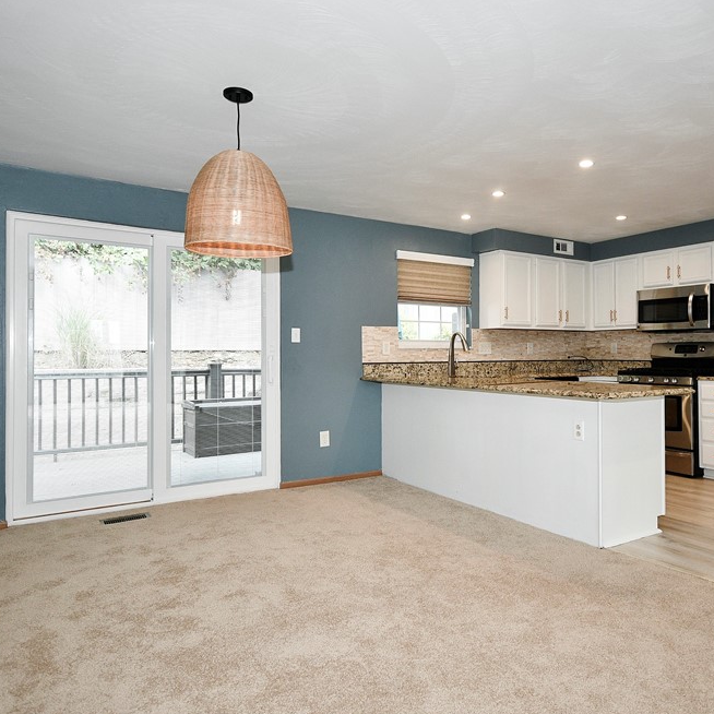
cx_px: 428
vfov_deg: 65.0
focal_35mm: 24
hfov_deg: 64.4
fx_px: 560
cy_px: 338
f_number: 4.5
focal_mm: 11.5
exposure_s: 1/125
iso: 800
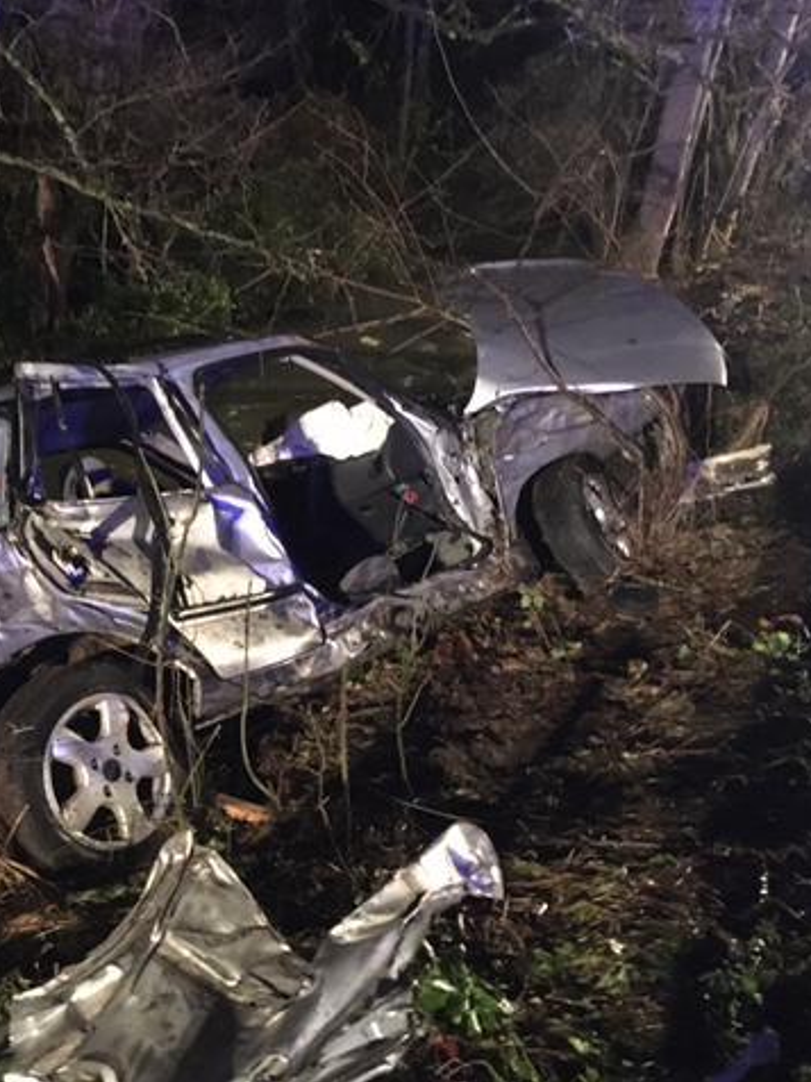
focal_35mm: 39
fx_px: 1218
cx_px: 204
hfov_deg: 36.0
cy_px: 539
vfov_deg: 47.9
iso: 800
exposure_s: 1/17
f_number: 2.2
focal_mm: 4.15
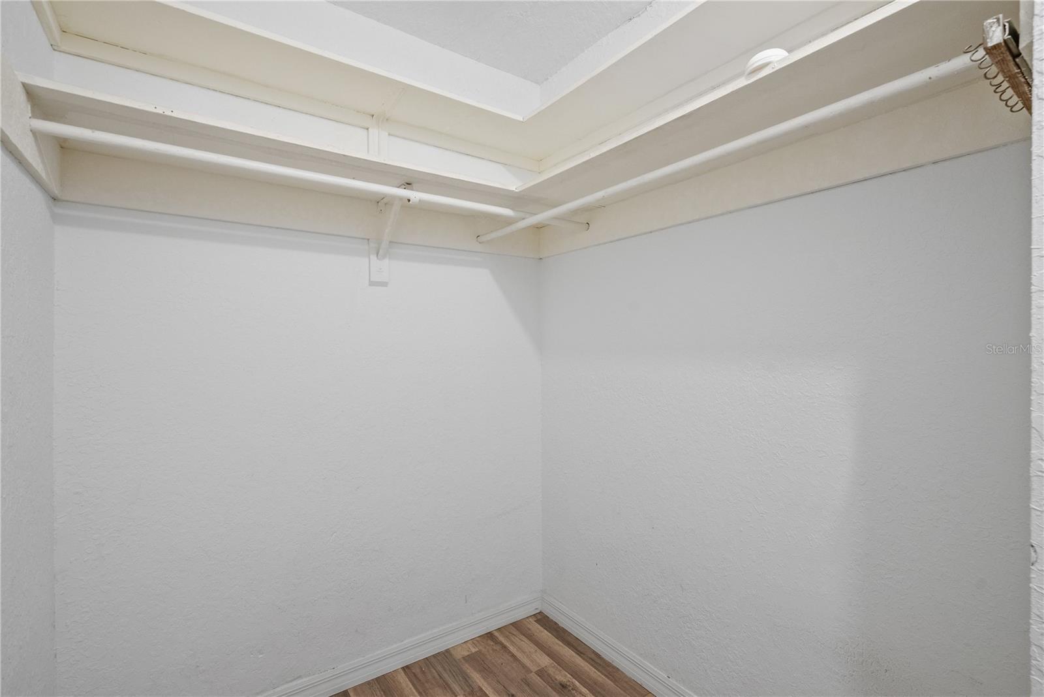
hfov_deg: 96.7
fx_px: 464
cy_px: 348
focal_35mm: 16
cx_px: 522
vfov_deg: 73.8
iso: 2000
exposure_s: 1/13
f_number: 8
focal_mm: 16
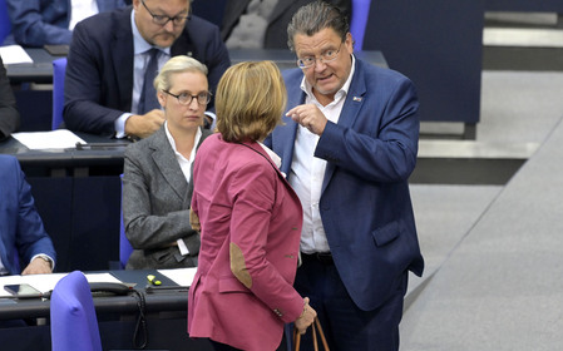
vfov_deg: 3.4
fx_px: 5965
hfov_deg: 5.4
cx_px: 282
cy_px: 168
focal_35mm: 389
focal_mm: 380
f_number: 5.6
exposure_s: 1/400
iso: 8000
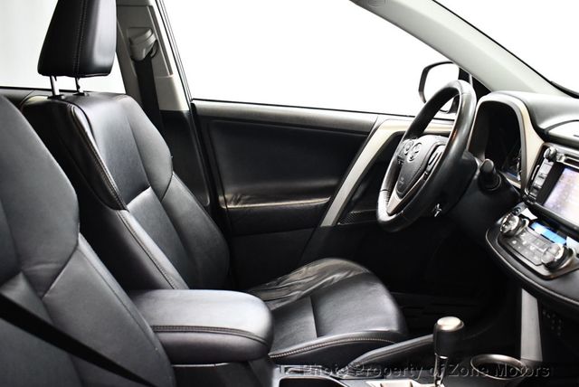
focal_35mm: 36
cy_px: 194
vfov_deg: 36.9
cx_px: 290
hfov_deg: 53.1
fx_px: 580
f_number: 3.5
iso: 3200
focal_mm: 18
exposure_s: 1/80
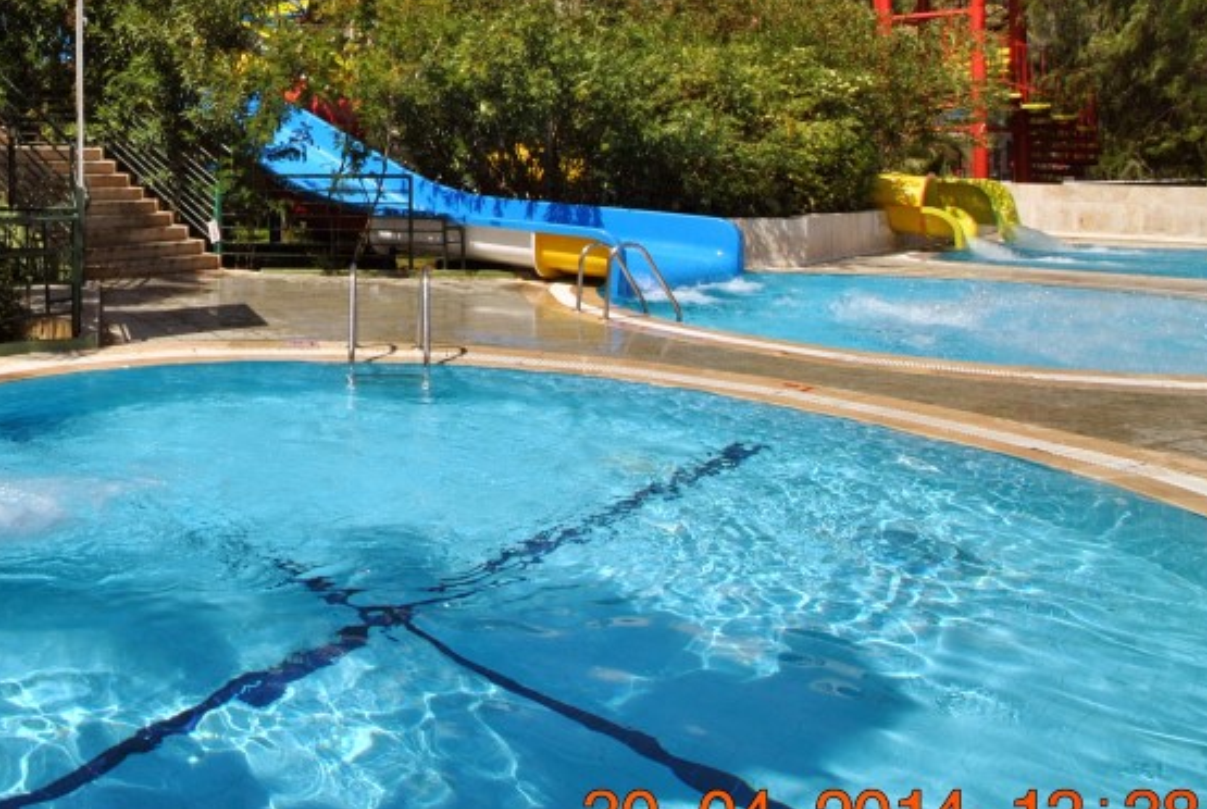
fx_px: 1041
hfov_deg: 54.7
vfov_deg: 39.9
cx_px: 190
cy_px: 109
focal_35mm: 31
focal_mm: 10
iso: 100
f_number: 13
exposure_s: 1/200
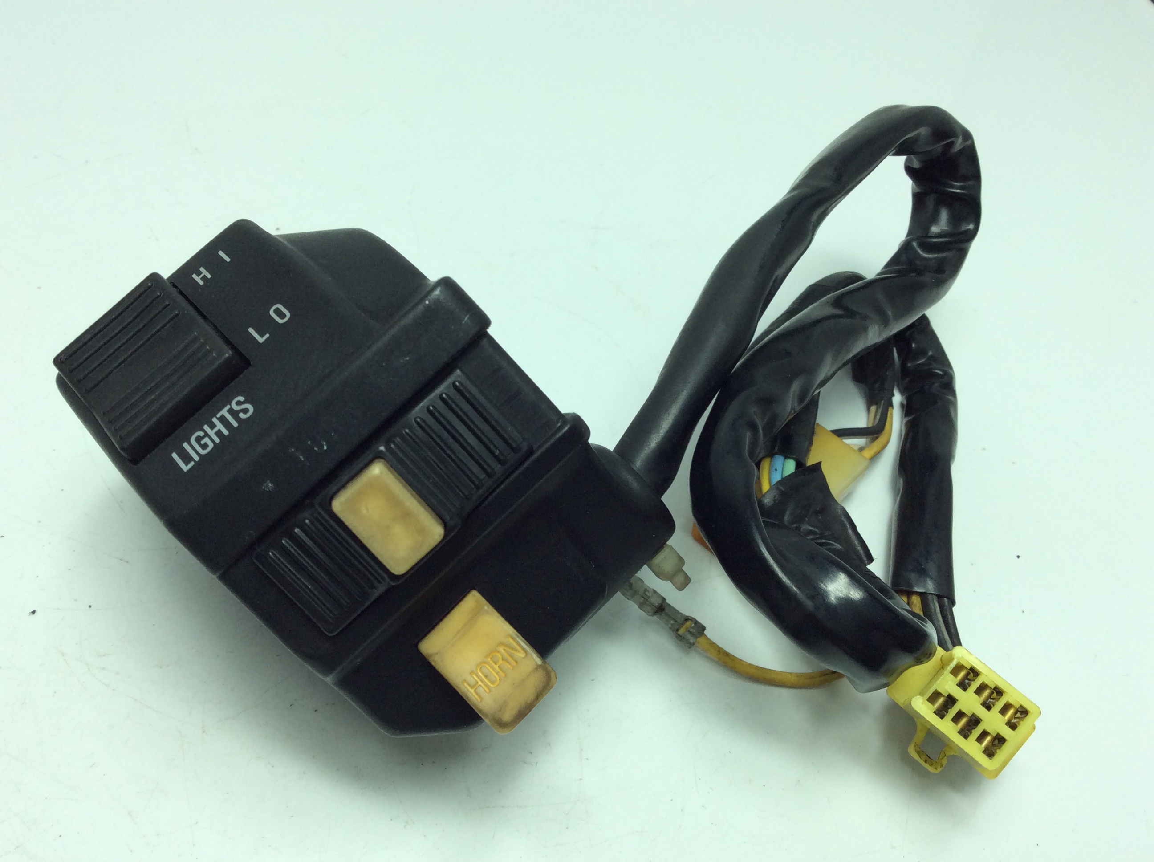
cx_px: 577
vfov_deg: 44.1
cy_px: 431
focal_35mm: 32
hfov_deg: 56.9
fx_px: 1065
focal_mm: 3.3
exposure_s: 1/360
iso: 32
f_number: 2.4
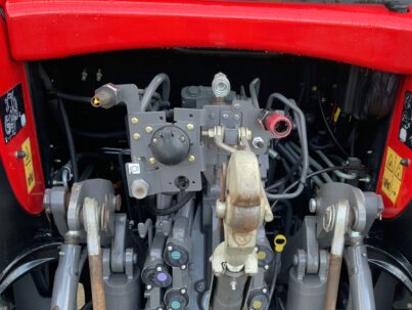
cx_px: 237
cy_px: 195
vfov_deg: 31.4
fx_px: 548
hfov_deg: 41.1
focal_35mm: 46
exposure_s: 1/121
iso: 64
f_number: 1.8
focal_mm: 3
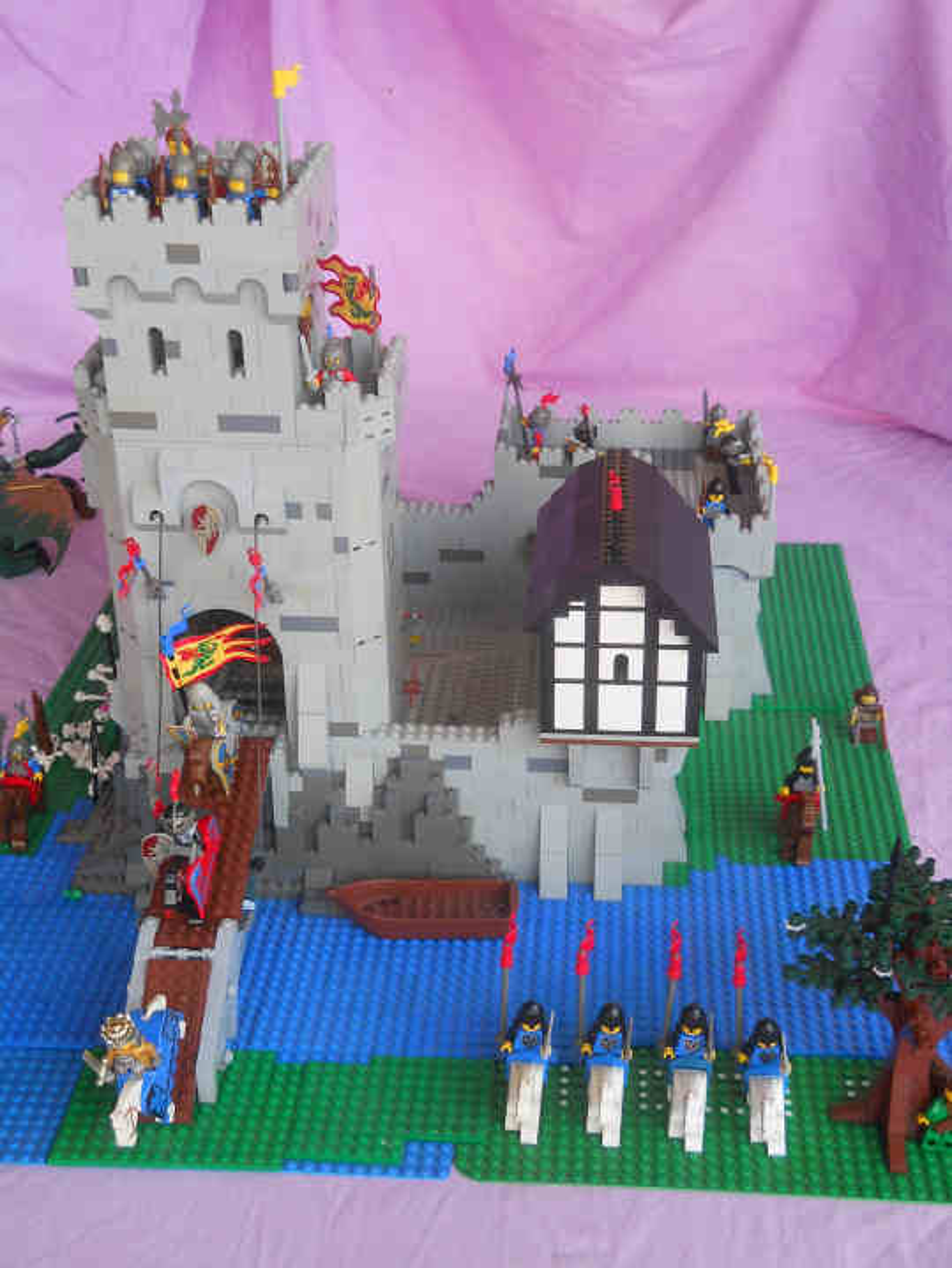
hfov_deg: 30.3
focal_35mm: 48
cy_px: 634
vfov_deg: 39.6
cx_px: 476
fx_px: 1759
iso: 80
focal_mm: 7.88
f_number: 3.3
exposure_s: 1/40
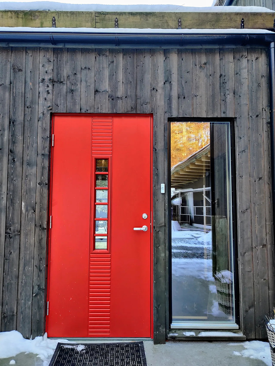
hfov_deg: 51.3
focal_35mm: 27
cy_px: 183
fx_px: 286
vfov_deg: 65.3
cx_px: 138
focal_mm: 4.8
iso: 200
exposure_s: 1/50
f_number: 1.6
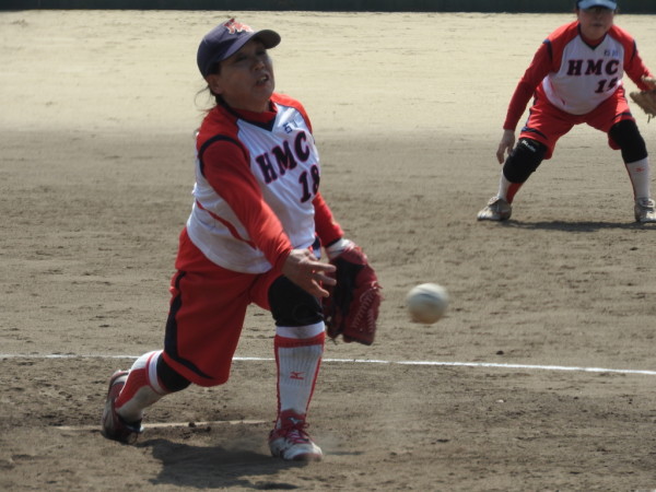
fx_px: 6822
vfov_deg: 4.1
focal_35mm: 360
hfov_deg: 5.5
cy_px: 246
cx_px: 328
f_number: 5.6
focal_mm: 64.5
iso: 100
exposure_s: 1/400
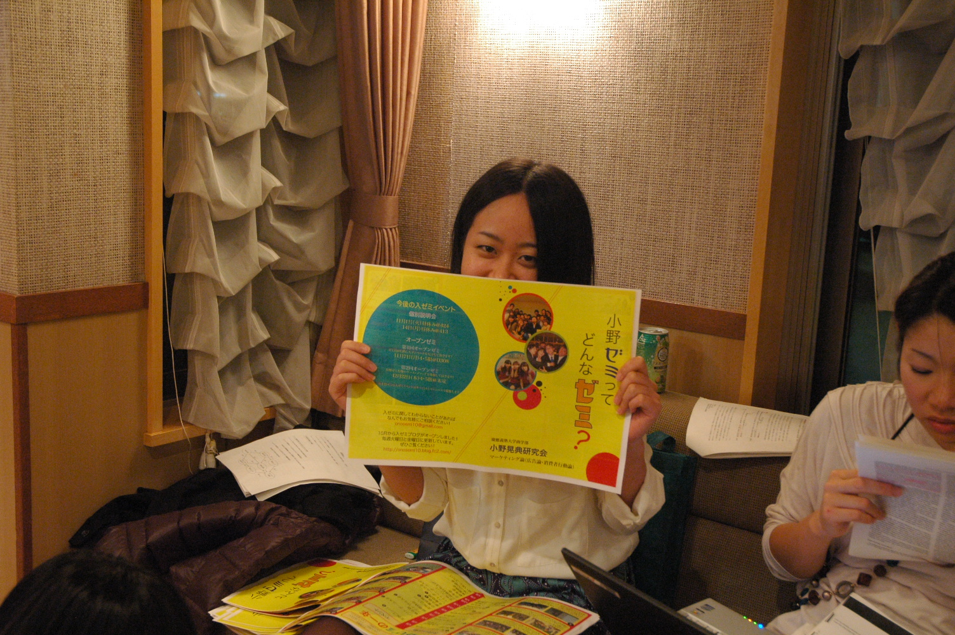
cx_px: 478
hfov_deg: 42.4
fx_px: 1232
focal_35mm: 46
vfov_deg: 28.9
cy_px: 318
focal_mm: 31
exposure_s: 1/20
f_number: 4
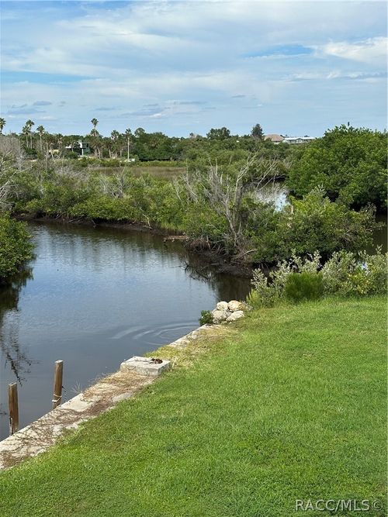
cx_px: 194
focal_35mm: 48
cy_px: 258
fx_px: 718
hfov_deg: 30.3
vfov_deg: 39.7
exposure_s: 1/3876
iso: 64
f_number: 1.78
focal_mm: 6.86
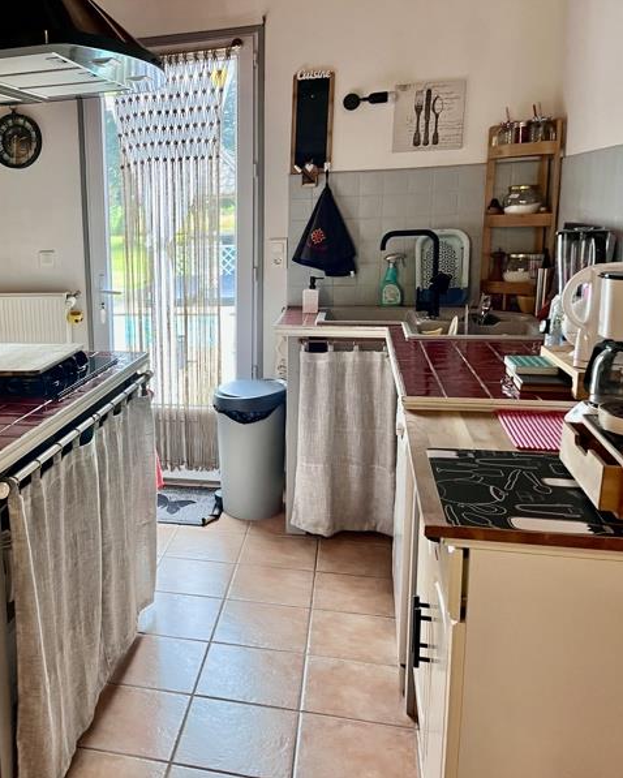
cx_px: 104
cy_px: 388
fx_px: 783
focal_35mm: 34
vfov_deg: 52.8
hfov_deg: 41.1
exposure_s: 1/50
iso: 100
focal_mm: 5.1
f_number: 1.6
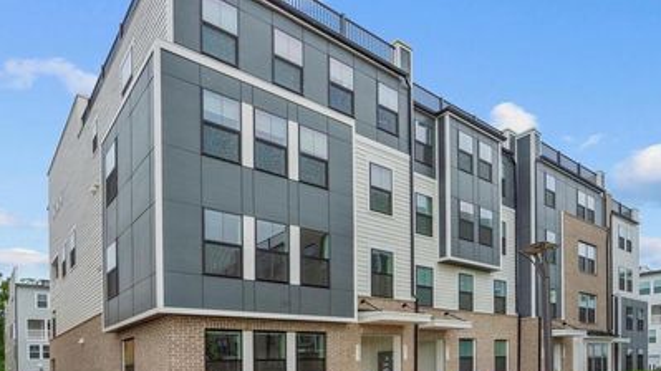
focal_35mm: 21
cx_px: 268
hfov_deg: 83.0
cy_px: 168
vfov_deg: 53.4
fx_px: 368
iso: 800
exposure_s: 1/640
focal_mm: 16
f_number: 8
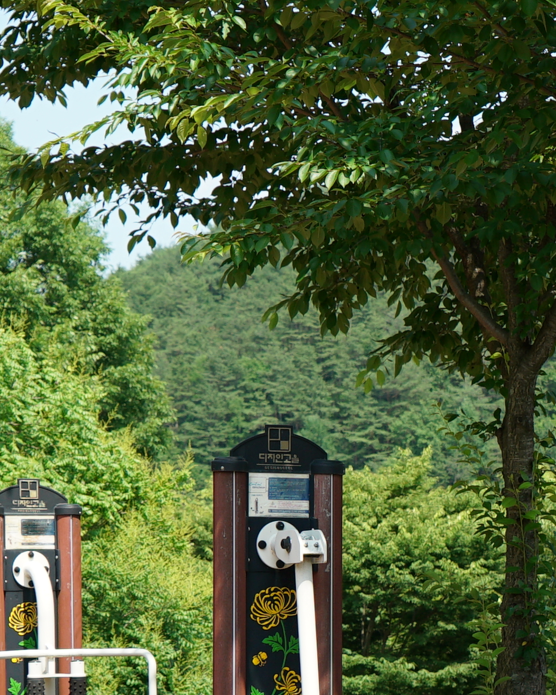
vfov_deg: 15.1
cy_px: 623
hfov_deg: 12.1
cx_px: 508
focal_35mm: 126
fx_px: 2593
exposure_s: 1/640
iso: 200
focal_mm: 41
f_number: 5.6
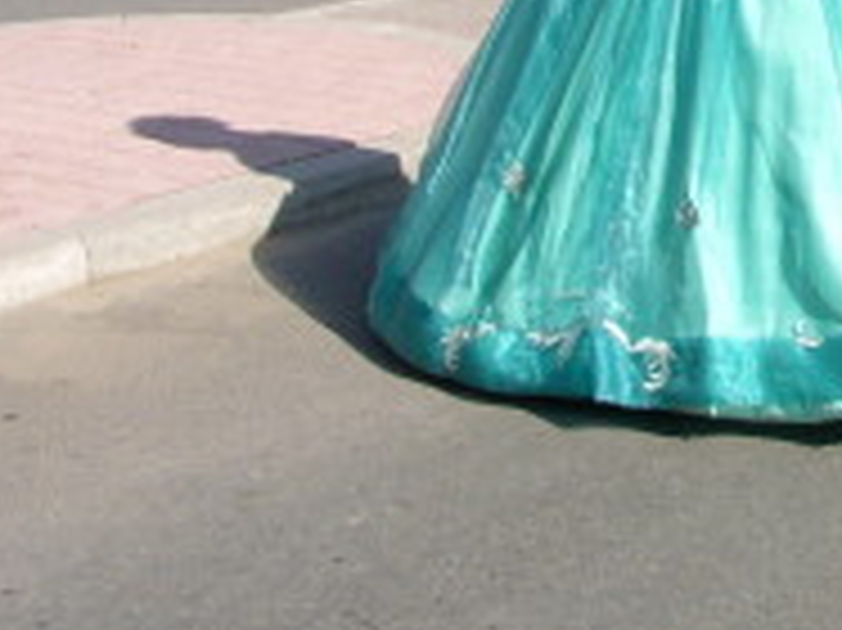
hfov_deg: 16.1
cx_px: 968
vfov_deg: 12.2
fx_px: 2868
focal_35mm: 118
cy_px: -148
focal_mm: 7.1
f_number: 5
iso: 70
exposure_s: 1/260
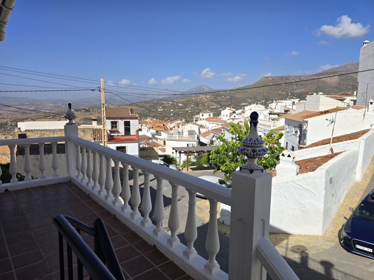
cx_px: 187
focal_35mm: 23
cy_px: 140
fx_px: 248
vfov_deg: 58.8
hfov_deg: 74.0
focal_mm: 6.3
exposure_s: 1/1167
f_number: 1.7
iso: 12
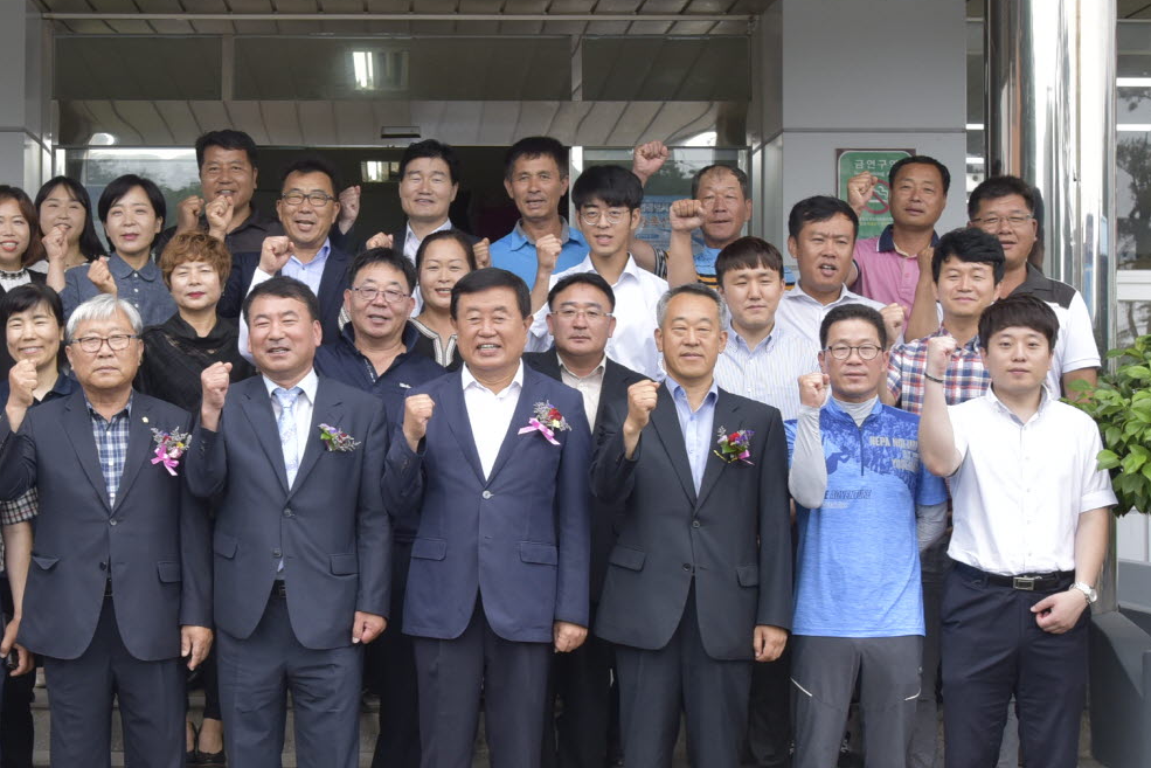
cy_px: 329
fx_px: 2494
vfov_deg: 17.5
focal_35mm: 78
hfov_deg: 25.9
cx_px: 391
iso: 640
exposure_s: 1/200
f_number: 8
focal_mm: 32
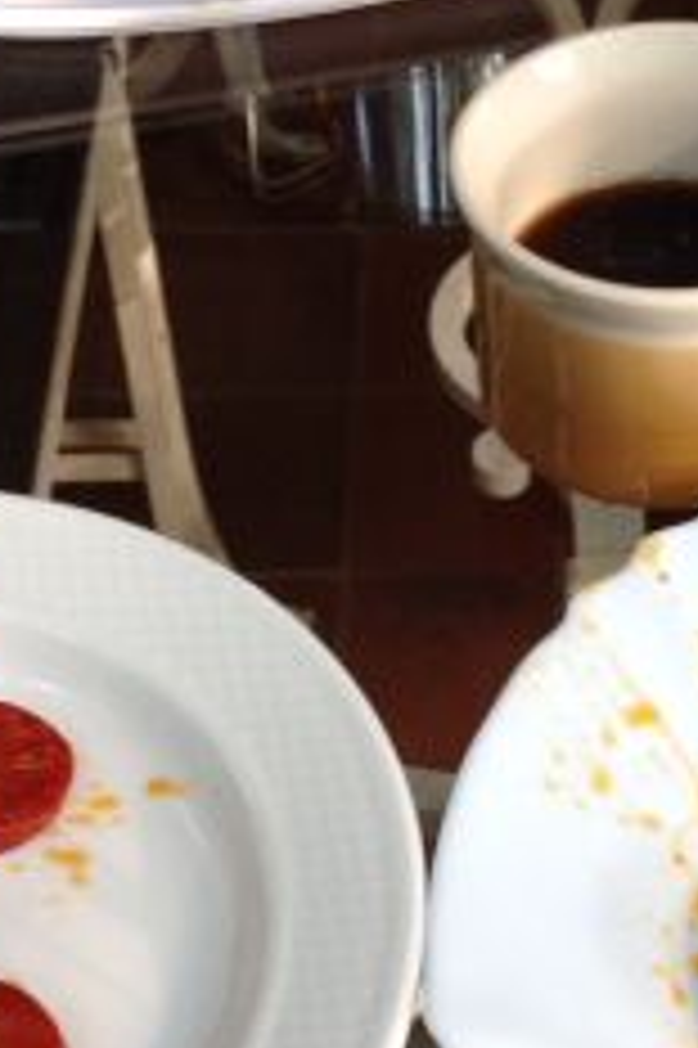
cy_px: 517
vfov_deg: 20.4
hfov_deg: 13.5
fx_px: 2912
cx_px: 653
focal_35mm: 100
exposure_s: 1/40
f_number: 2.4
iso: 64
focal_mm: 4.28
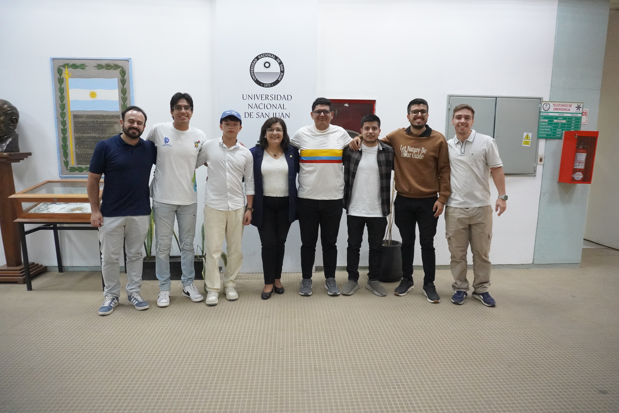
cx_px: 310
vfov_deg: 53.1
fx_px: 413
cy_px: 206
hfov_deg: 73.7
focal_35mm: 24
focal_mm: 16
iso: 5000
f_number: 4
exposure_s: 1/160
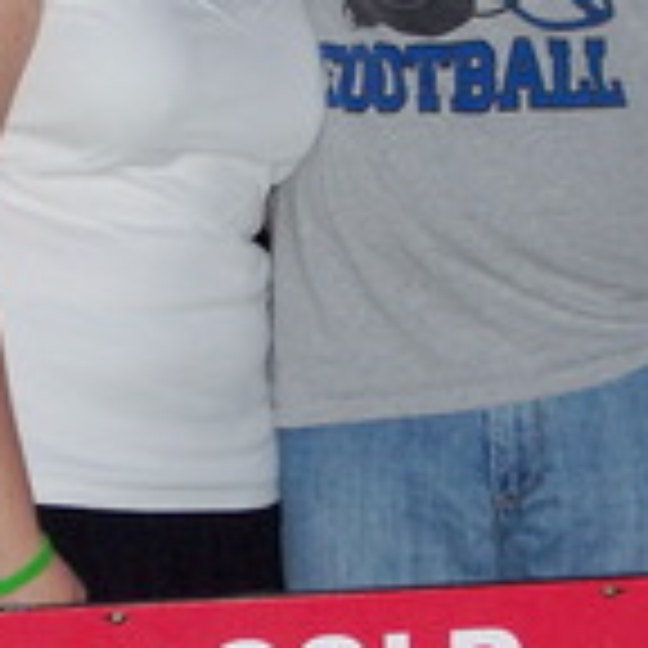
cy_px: 396
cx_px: 346
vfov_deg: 9.0
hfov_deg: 9.0
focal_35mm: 194
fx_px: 4109
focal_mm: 10.8
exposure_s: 1/90
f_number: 4
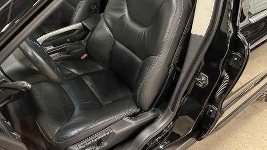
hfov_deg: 64.1
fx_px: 212
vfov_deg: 38.2
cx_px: 118
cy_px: 43
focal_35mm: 30
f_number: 1.78
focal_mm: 6.86
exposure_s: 1/33
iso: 1000
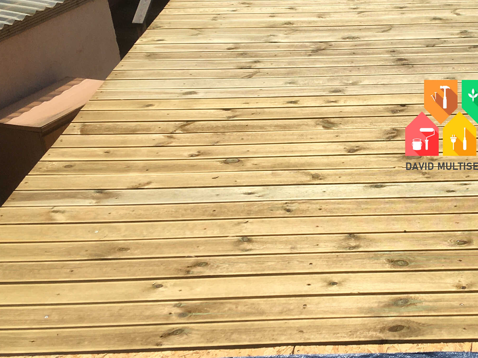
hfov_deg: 28.7
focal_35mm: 64
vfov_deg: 22.8
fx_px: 884
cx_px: 459
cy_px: 125
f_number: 2.2
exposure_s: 1/3205
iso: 25
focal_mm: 4.15
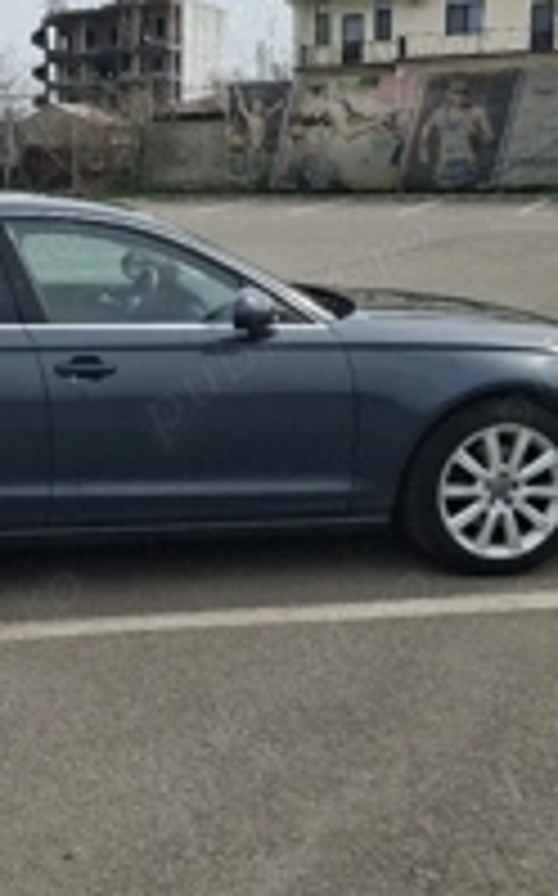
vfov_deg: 41.0
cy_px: 378
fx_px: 1195
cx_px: 27
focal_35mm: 49
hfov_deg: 25.3
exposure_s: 1/2000
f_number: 1.8
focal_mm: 5.54
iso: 50
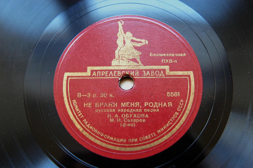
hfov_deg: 37.9
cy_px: 84
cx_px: 126
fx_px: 369
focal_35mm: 52
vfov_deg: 25.7
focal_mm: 35
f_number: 3.5
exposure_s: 1/45
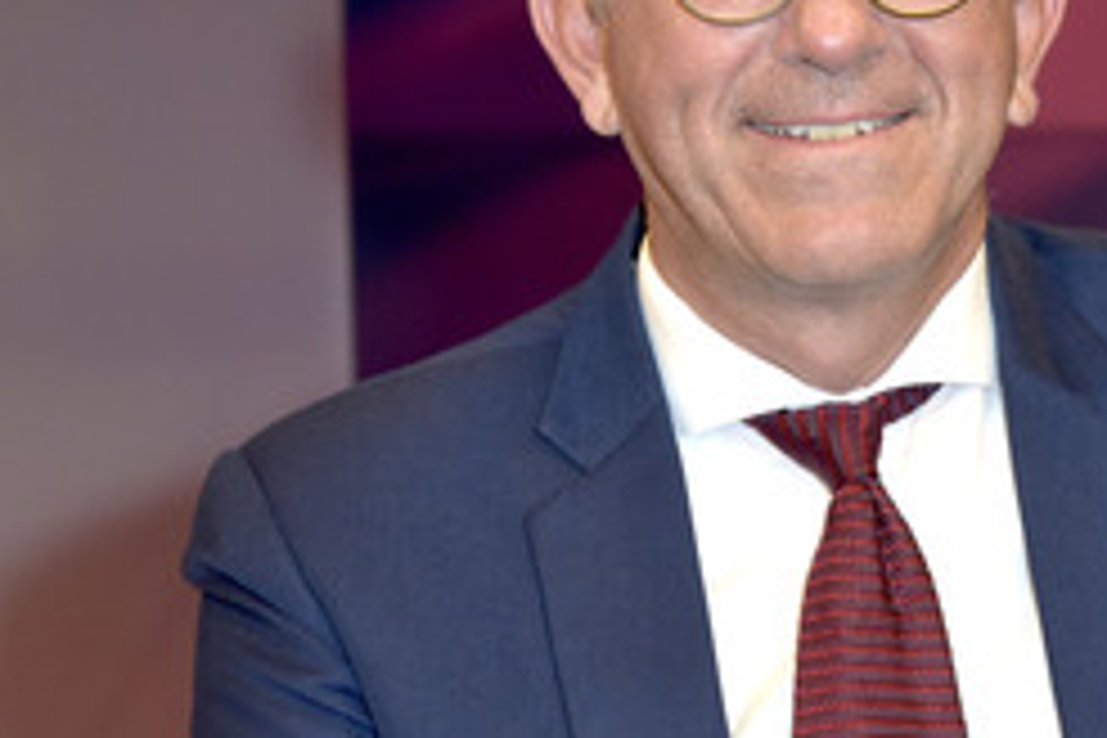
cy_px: 162
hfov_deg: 16.8
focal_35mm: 121
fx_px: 3720
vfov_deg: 11.3
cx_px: 817
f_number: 6.3
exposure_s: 1/200
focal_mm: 66
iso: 1250
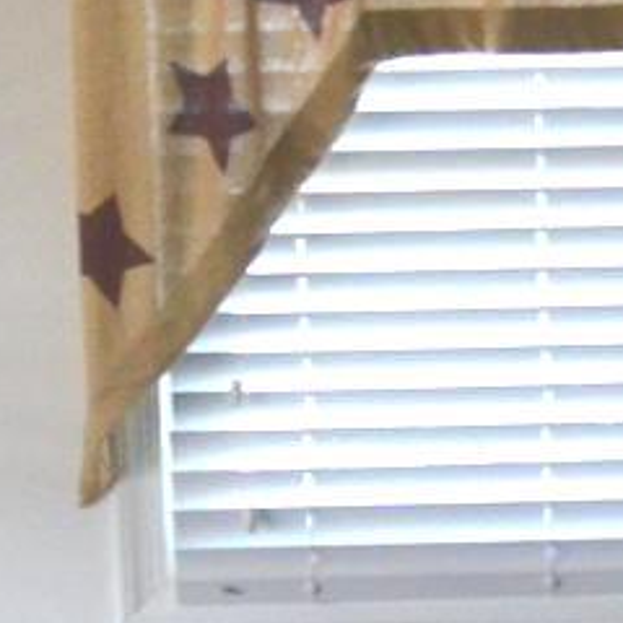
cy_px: 545
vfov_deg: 8.9
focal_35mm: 195
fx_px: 3971
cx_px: 997
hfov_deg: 8.7
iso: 2500
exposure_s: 1/400
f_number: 3.5
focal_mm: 18
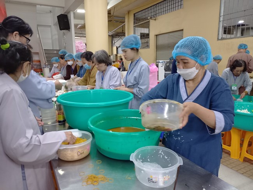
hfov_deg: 69.4
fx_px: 183
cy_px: 95
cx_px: 126
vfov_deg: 54.8
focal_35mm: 25
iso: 640
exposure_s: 1/25
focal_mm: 4.65
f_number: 1.8
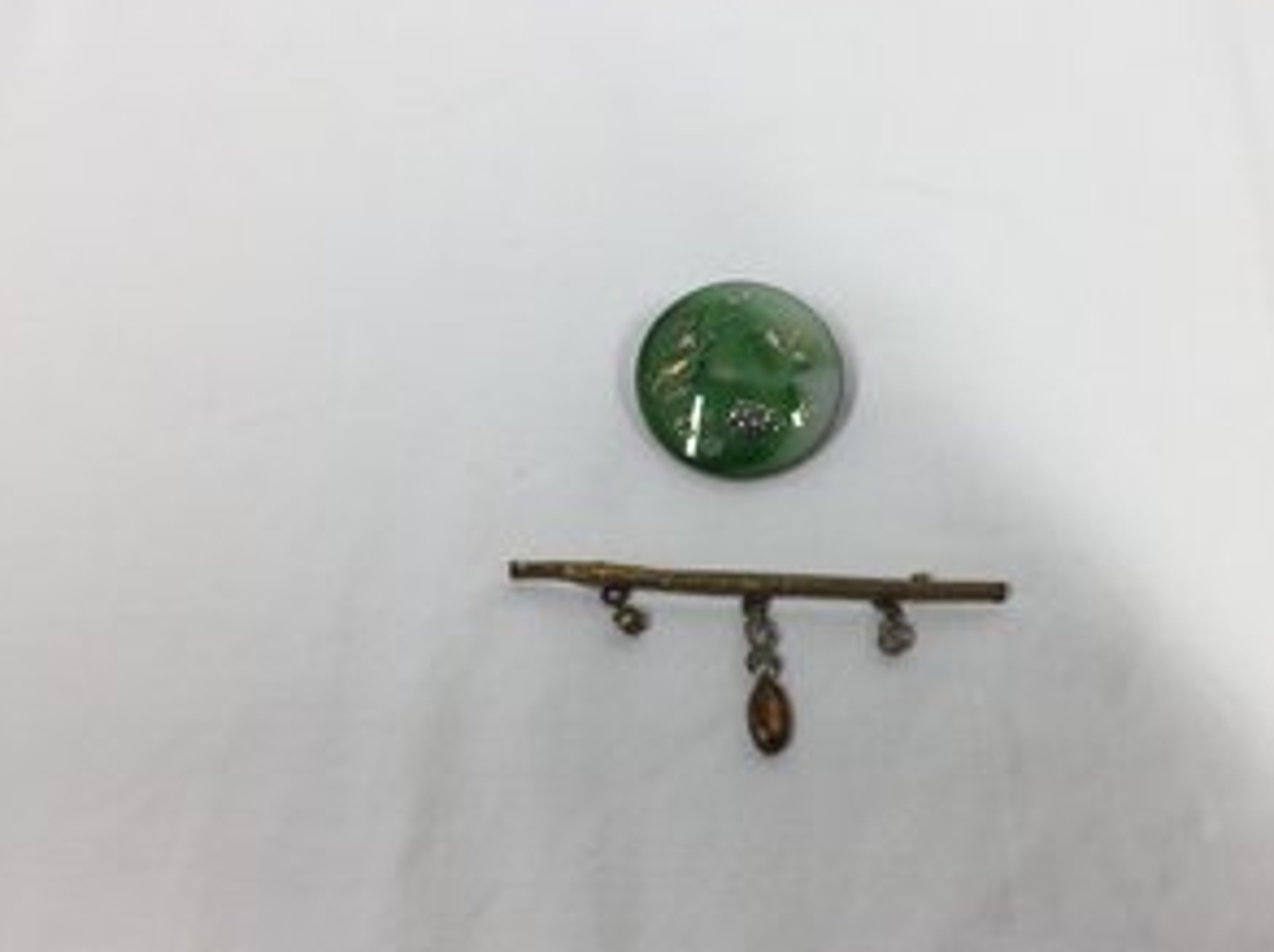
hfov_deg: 53.8
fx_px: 1250
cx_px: 724
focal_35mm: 34
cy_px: 428
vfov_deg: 41.7
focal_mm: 4.15
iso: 32
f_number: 2.2
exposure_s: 1/120
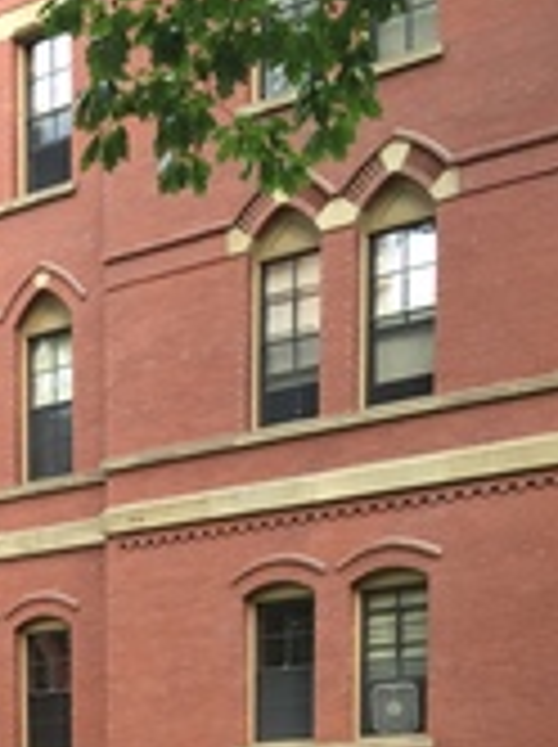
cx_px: -180
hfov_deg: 16.5
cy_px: 999
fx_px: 1810
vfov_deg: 21.0
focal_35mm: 84
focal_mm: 4.15
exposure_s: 1/60
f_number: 2.2
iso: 40
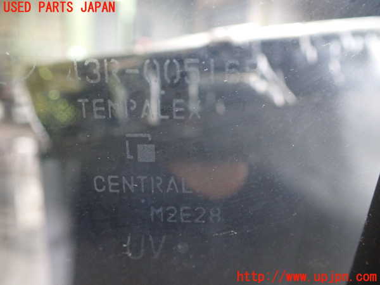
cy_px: 142
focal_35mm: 30
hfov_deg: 60.0
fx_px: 329
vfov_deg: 46.8
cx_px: 190
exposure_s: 1/100
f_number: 2.3
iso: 800
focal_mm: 5.4
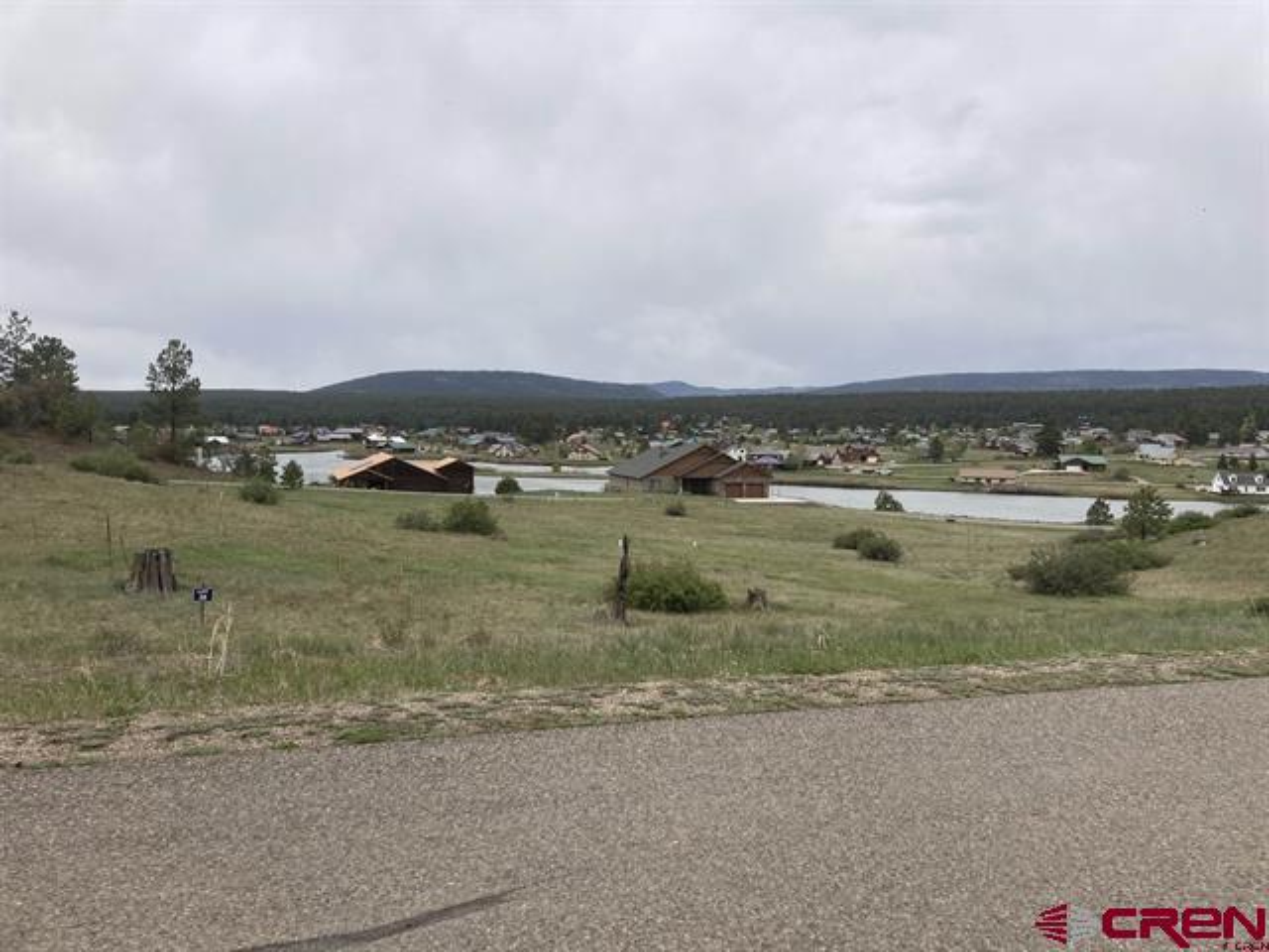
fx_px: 1026
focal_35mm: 28
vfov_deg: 49.7
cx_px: 634
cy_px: 476
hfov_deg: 63.4
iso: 20
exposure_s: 1/3436
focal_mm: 3.99
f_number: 1.8
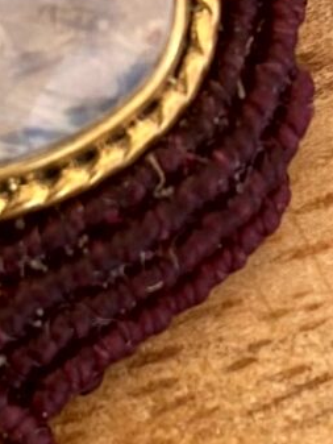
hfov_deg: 7.8
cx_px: 251
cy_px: 86
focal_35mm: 190
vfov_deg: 10.4
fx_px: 2435
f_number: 1.8
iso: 32
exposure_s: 1/128
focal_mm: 4.25
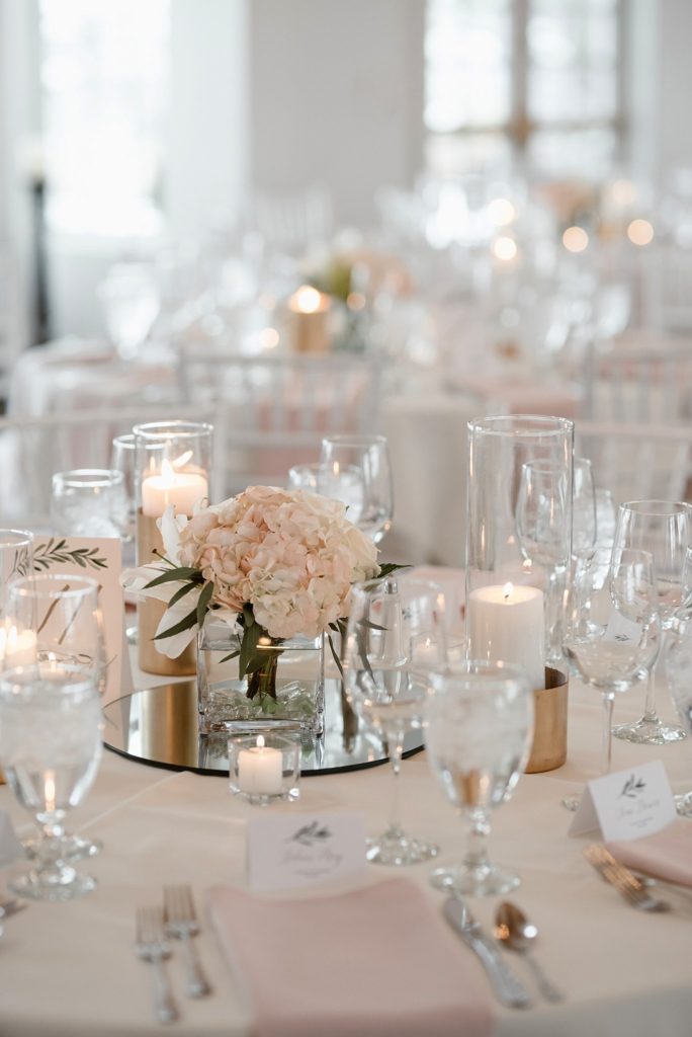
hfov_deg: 16.1
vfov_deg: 23.9
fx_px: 2447
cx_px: 346
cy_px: 518
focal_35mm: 85
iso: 1250
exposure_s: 1/200
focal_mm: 85
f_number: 2.2
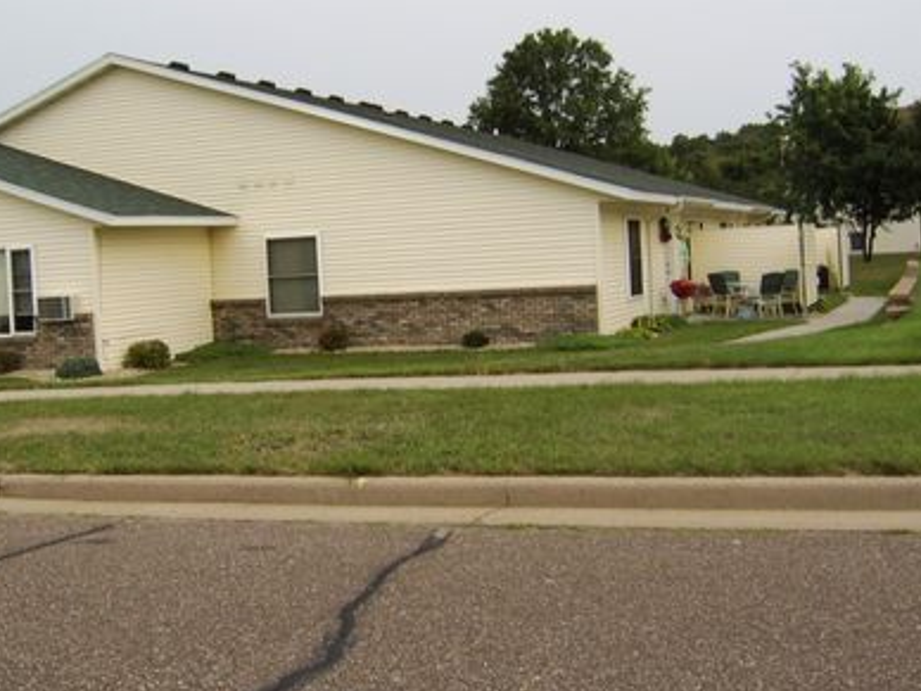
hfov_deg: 46.6
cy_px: 270
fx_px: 1064
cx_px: 392
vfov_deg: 35.8
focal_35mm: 40
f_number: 5.6
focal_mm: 8.13
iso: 71
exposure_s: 1/192
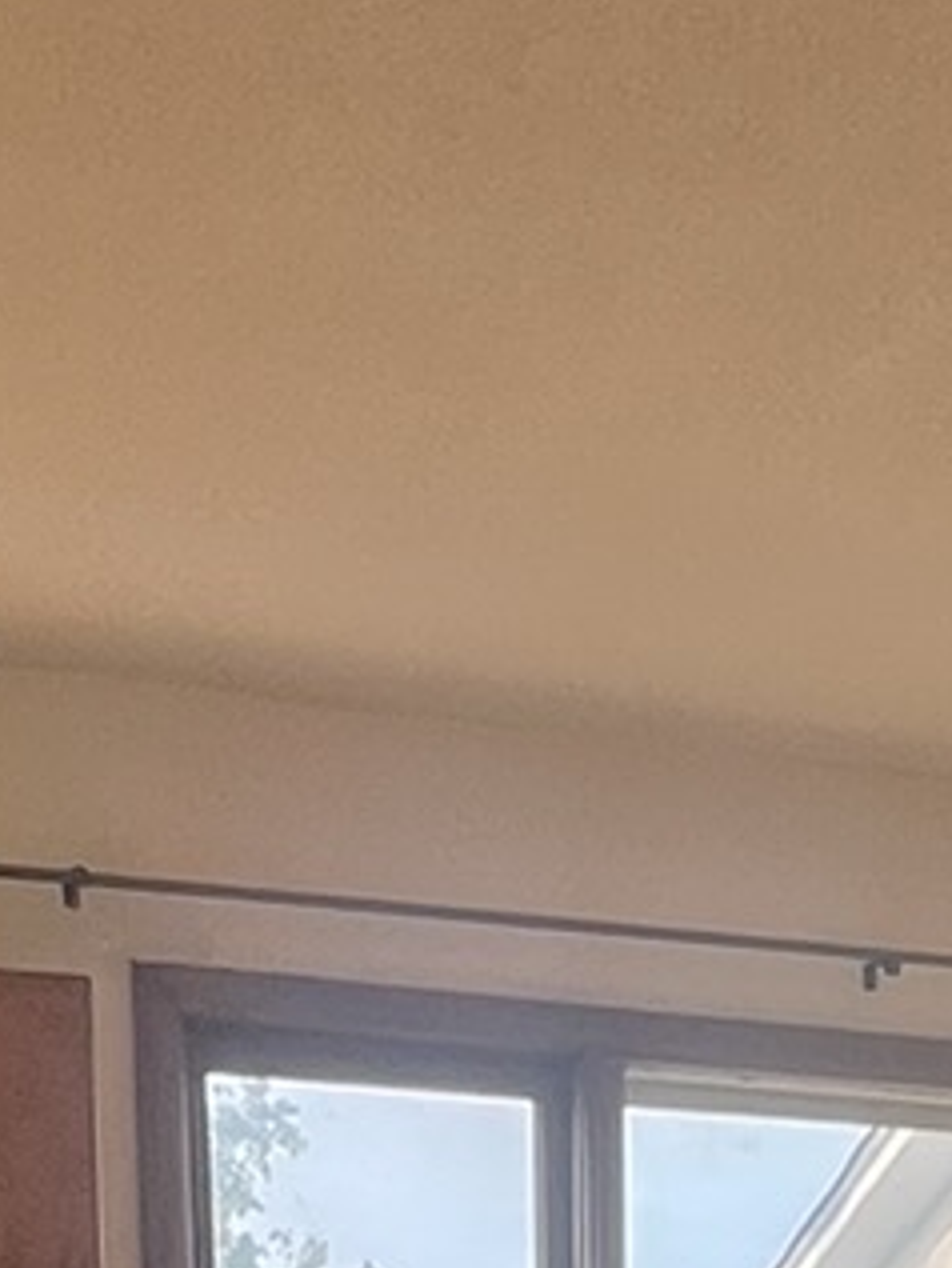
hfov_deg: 17.0
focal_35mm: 84
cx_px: 1032
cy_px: 2376
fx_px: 3078
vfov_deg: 17.9
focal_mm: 1.57
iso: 32
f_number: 1.8
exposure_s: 1/226
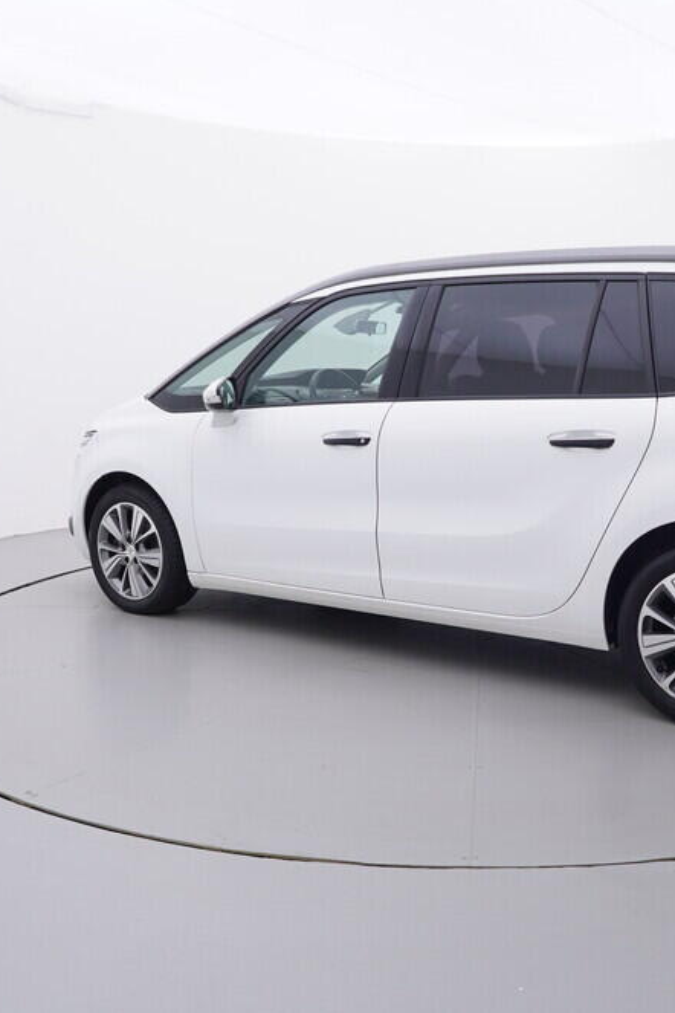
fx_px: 978
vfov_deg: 54.7
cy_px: 516
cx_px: 490
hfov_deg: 37.3
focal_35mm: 35
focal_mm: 15
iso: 200
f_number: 5
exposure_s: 1/80
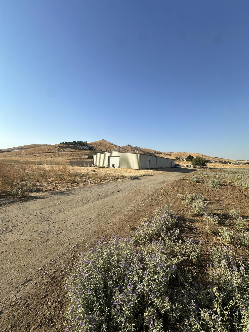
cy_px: 166
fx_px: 134
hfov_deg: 85.7
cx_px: 124
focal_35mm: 14
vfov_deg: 102.1
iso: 50
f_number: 2.2
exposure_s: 1/2053
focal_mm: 2.22
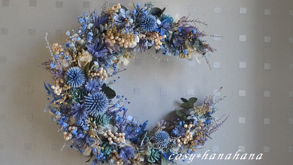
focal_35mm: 47
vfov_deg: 25.7
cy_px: 89
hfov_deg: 44.1
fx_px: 362
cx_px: 148
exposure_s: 1/15
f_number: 4.5
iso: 720
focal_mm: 29
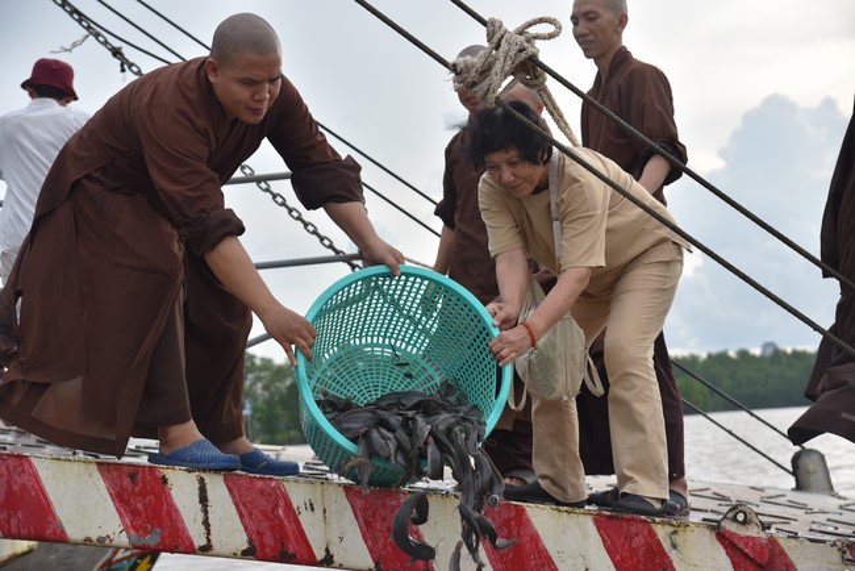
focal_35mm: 85
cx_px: 428
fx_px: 2020
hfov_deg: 23.9
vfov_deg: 16.1
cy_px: 286
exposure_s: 1/500
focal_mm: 85
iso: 320
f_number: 5.6
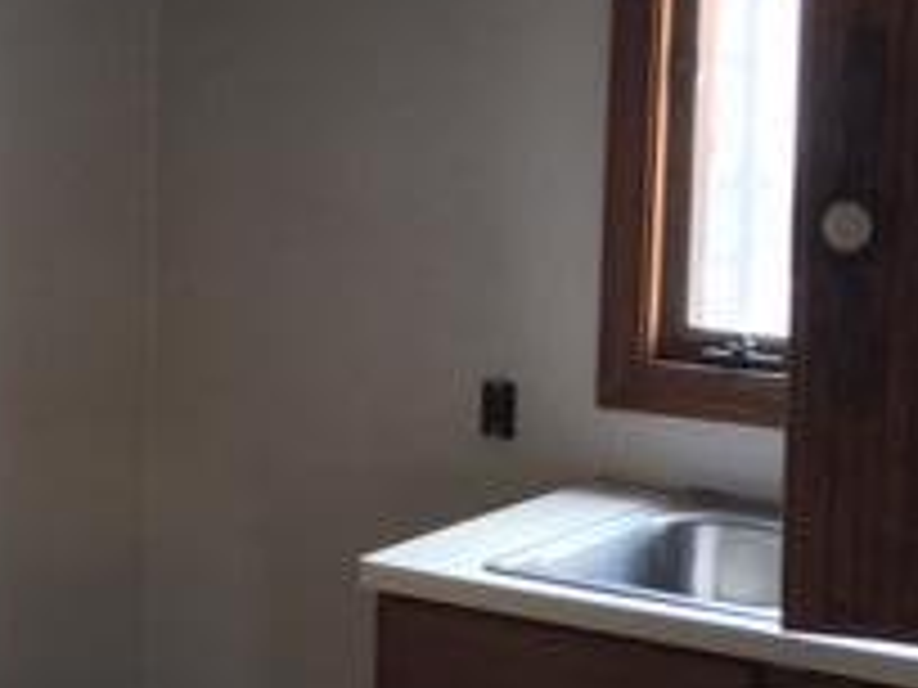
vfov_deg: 16.2
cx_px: 306
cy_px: 369
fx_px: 2413
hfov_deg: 21.5
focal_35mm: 91
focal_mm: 4.15
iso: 320
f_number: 2.2
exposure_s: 1/15
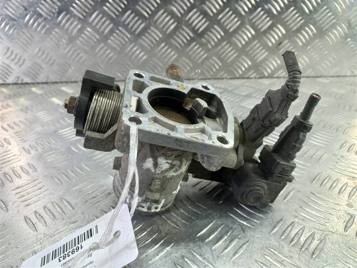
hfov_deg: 69.4
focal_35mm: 25
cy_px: 134
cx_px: 178
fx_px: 258
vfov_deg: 54.9
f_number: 1.8
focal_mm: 4.6
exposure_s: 1/50
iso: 100
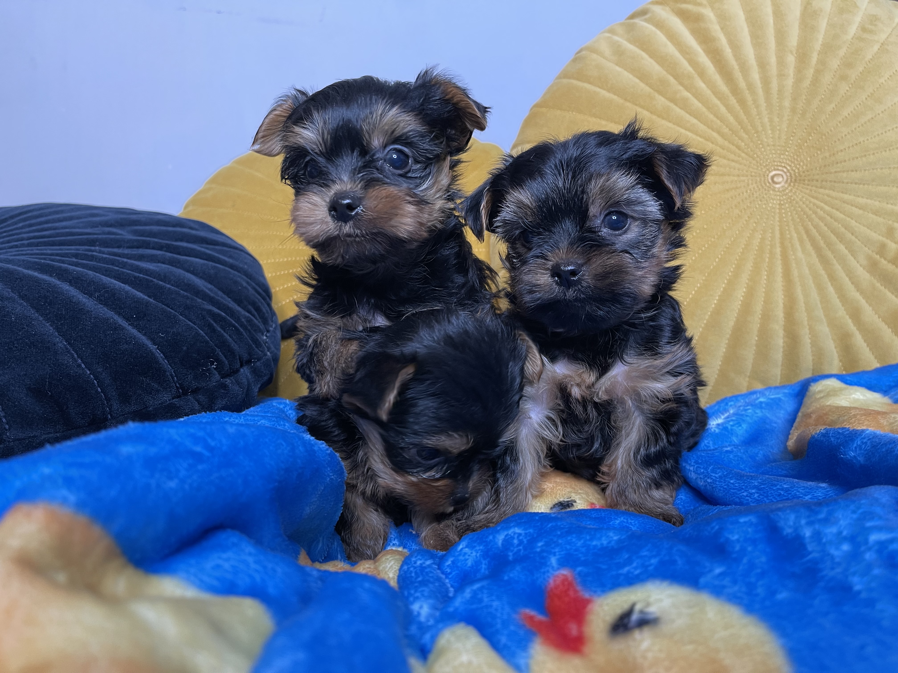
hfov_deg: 69.4
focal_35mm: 25
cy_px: 336
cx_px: 449
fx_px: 649
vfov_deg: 54.9
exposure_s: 1/50
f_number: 1.6
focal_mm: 5.1
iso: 160
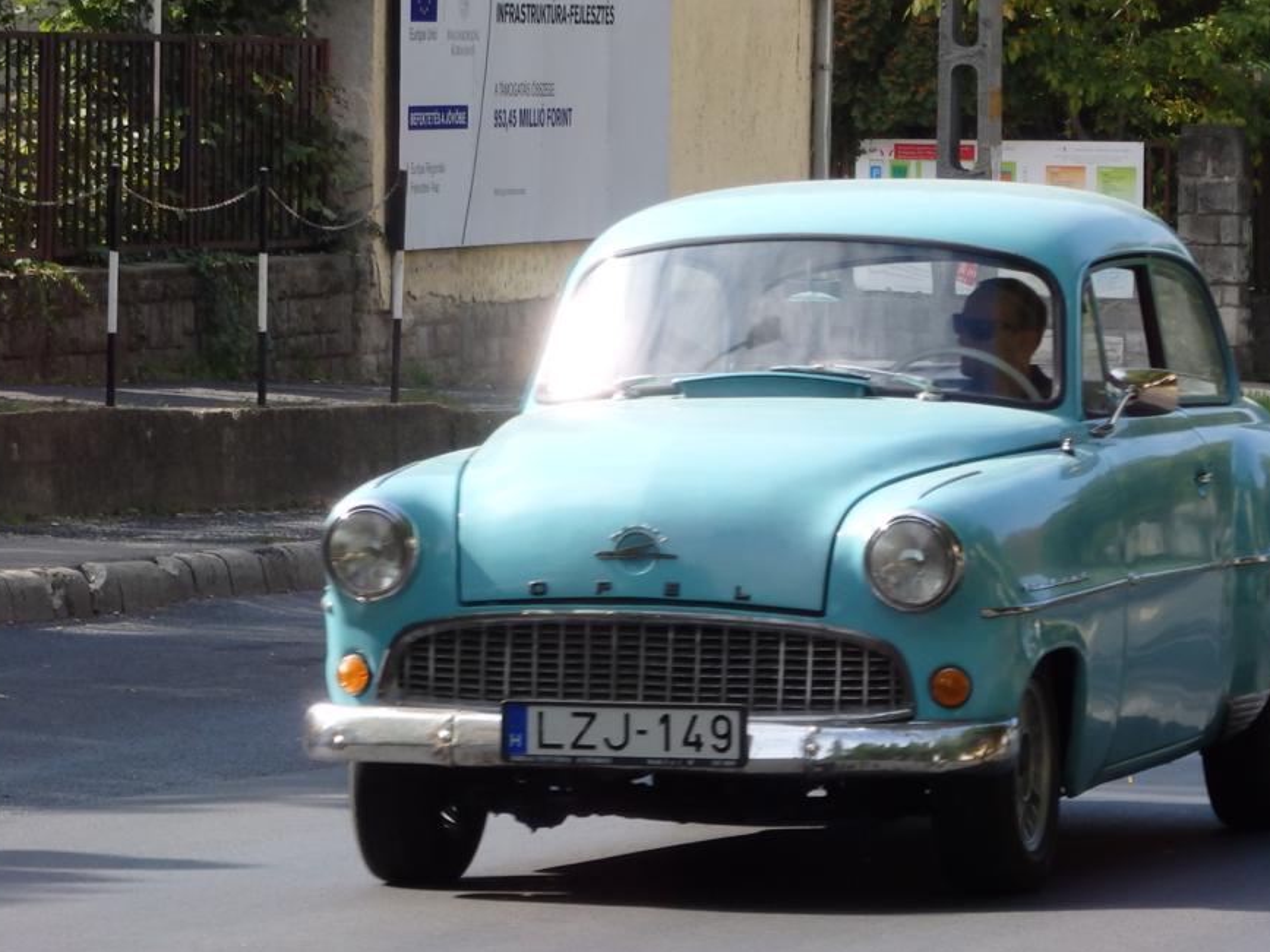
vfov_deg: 7.0
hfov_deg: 9.3
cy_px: 516
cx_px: 789
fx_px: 7815
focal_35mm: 213
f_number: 5.5
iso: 100
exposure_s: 1/250
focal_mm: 27.5
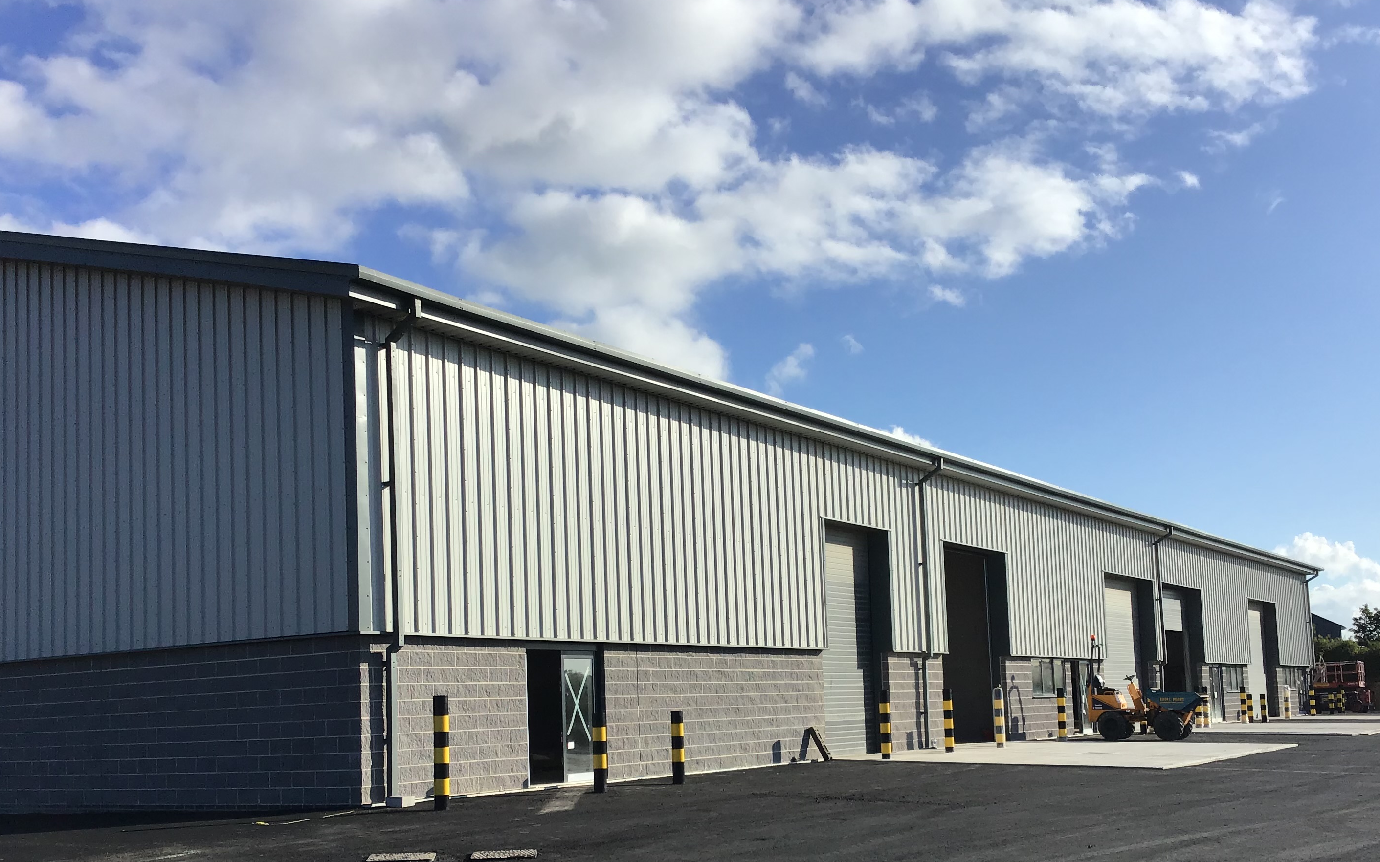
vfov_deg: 33.3
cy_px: 583
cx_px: 714
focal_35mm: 38
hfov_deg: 51.5
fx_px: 1429
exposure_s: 1/1773
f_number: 2.4
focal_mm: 3.3
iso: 25
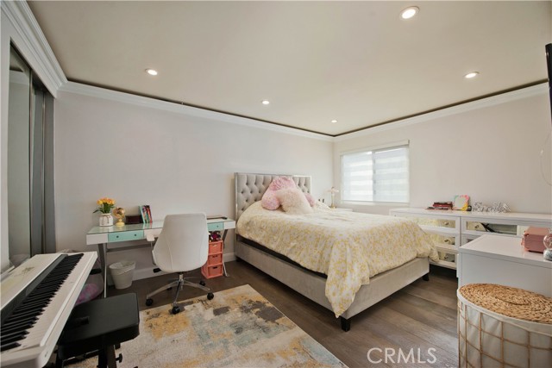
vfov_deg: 81.2
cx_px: 276
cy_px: 184
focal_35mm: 14
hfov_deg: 104.2
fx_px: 215
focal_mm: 14
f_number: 5.6
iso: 400
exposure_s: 1/200
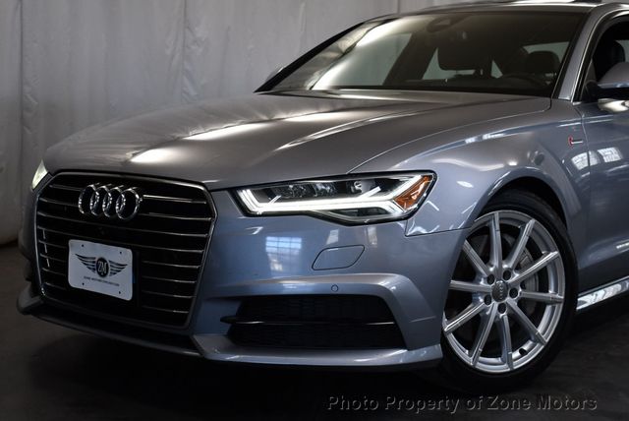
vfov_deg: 23.4
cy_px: 210
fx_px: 1014
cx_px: 314
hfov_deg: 34.5
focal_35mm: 58
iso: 640
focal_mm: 29
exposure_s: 1/250
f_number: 4.2
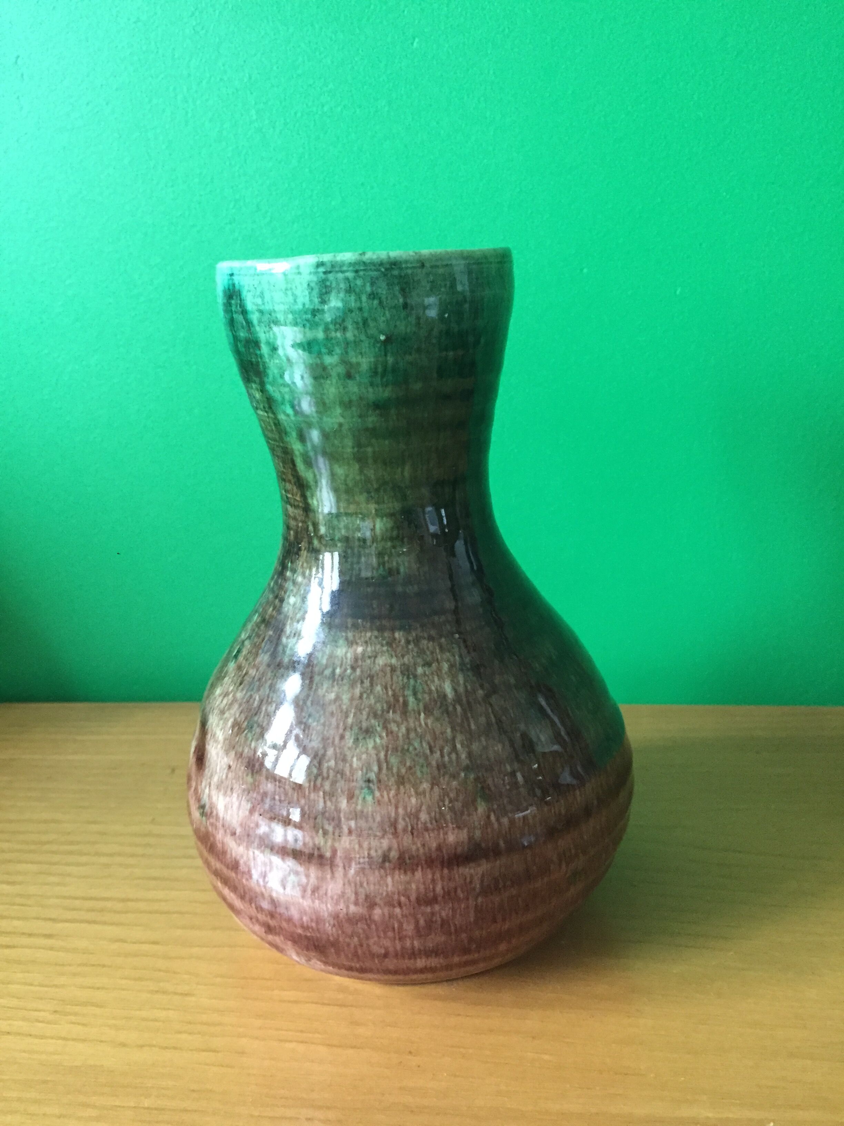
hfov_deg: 48.2
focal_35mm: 29
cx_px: 422
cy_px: 563
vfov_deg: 61.7
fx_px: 943
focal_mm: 4.15
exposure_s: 1/25
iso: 250
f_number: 2.2
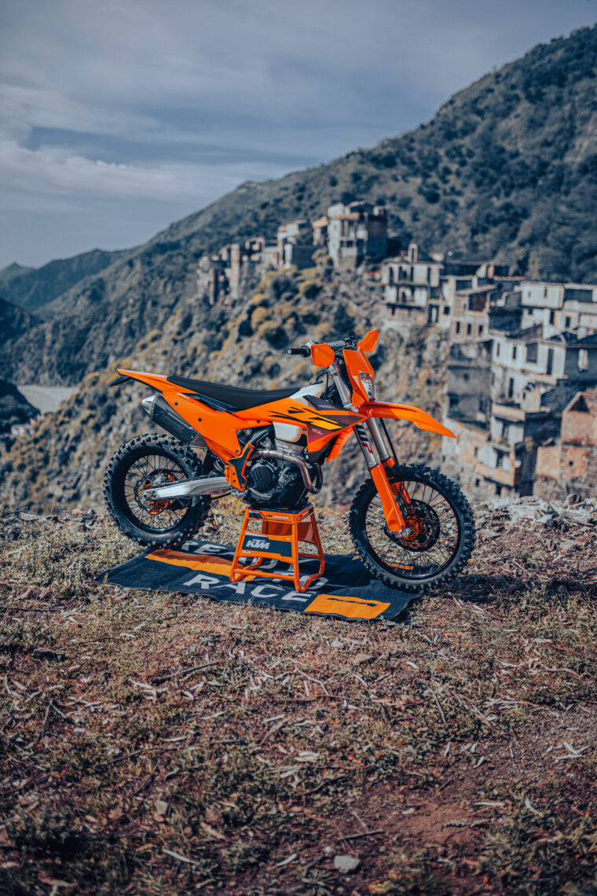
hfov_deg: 37.9
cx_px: 298
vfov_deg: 54.4
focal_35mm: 35
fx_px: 871
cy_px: 448
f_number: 1.4
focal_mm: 35
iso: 80
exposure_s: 1/10000
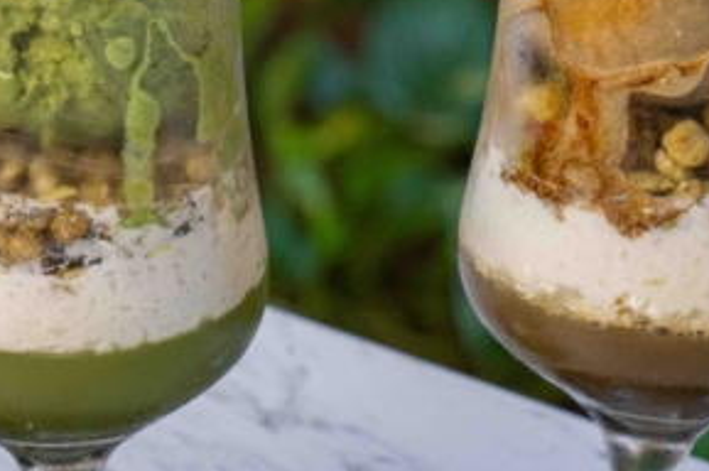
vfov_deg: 4.7
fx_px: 5725
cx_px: 88
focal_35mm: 291
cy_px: -17
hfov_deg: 7.1
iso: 1000
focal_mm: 70
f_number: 6.3
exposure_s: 1/80
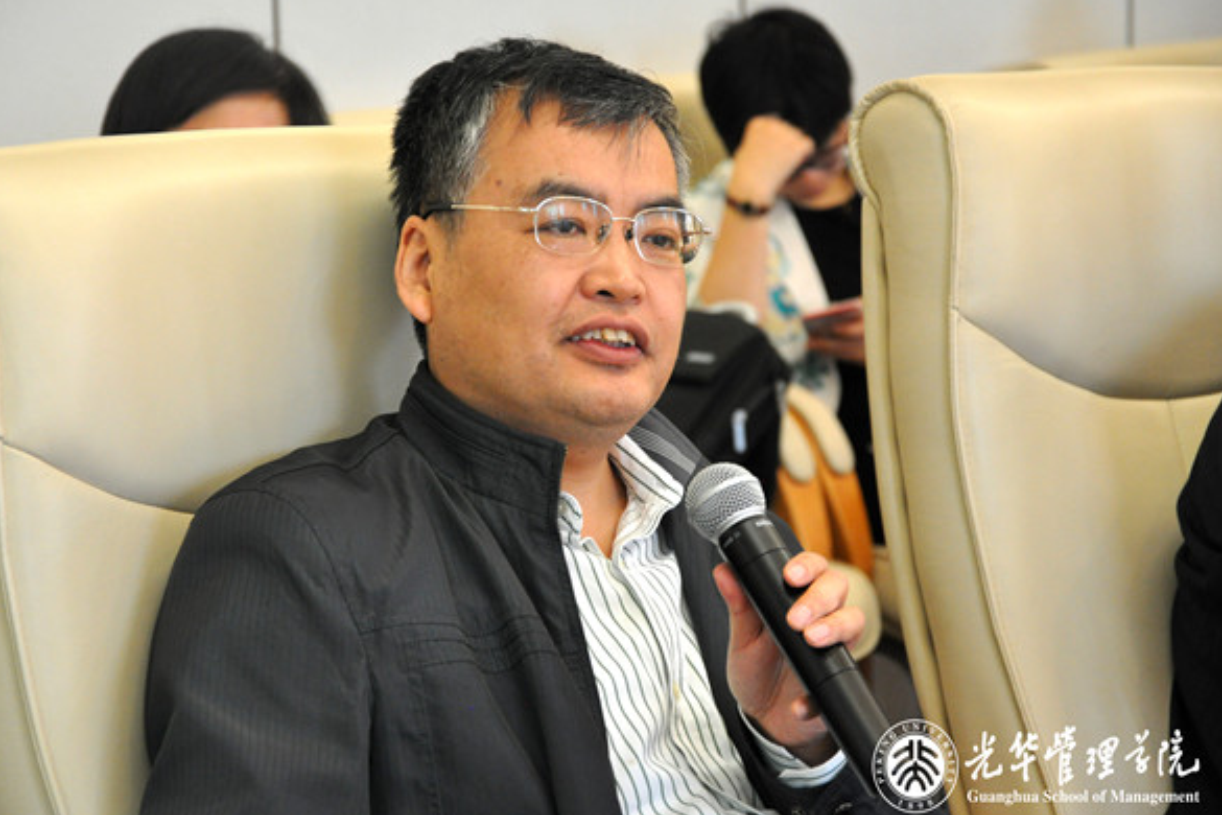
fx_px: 5193
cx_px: 568
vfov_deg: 9.0
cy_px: 394
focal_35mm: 153
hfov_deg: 13.4
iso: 1250
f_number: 5.6
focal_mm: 92
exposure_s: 1/30
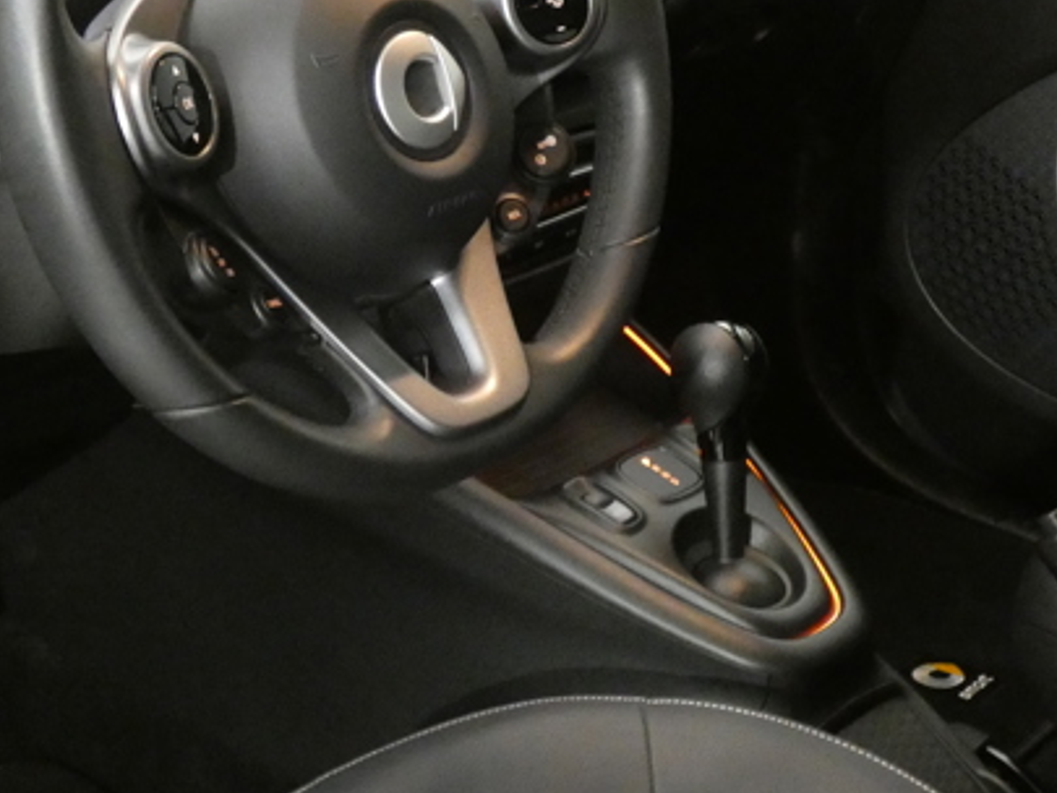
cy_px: 227
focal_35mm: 81
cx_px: 480
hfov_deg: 24.1
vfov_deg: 18.1
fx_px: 2474
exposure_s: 1/15
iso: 1600
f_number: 3.6
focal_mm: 7.3
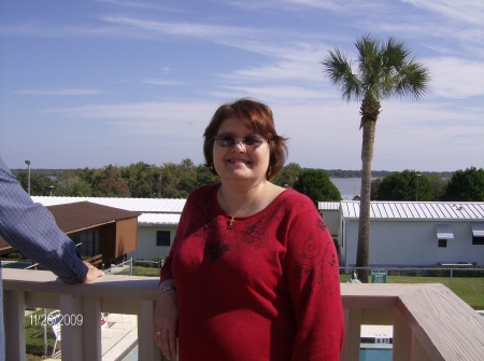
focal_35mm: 36
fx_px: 502
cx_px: 242
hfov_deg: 51.5
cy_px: 180
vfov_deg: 39.5
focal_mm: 6
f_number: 4.7
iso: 100
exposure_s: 1/1032
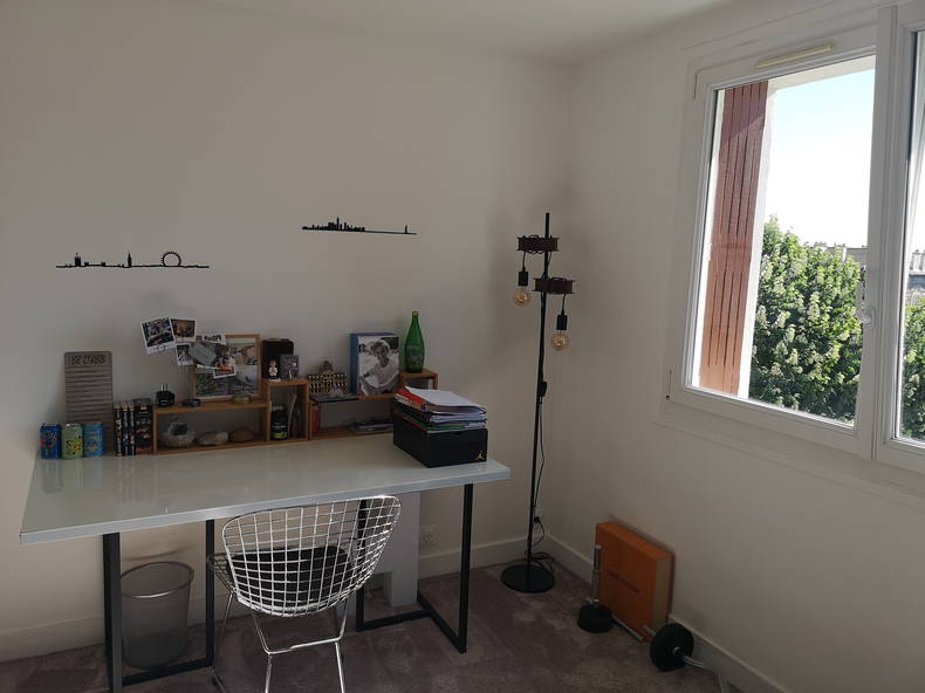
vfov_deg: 51.3
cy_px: 346
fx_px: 721
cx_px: 462
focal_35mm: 27
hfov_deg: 65.3
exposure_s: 1/514
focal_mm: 5.58
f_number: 1.8
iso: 50
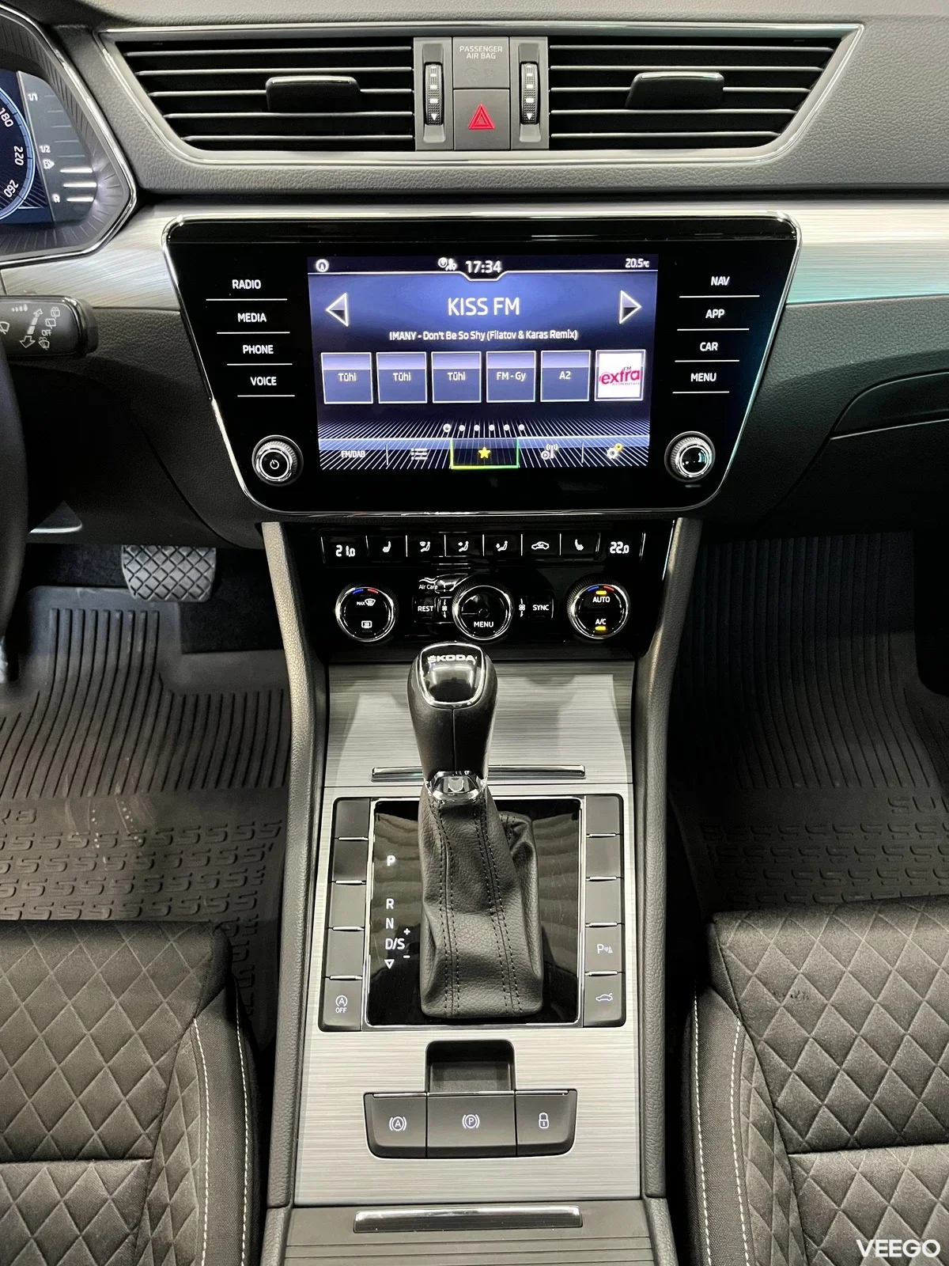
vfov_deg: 67.3
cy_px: 633
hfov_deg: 53.1
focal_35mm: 26
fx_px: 950
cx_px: 474
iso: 500
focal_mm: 5.1
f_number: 1.6
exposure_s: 1/42
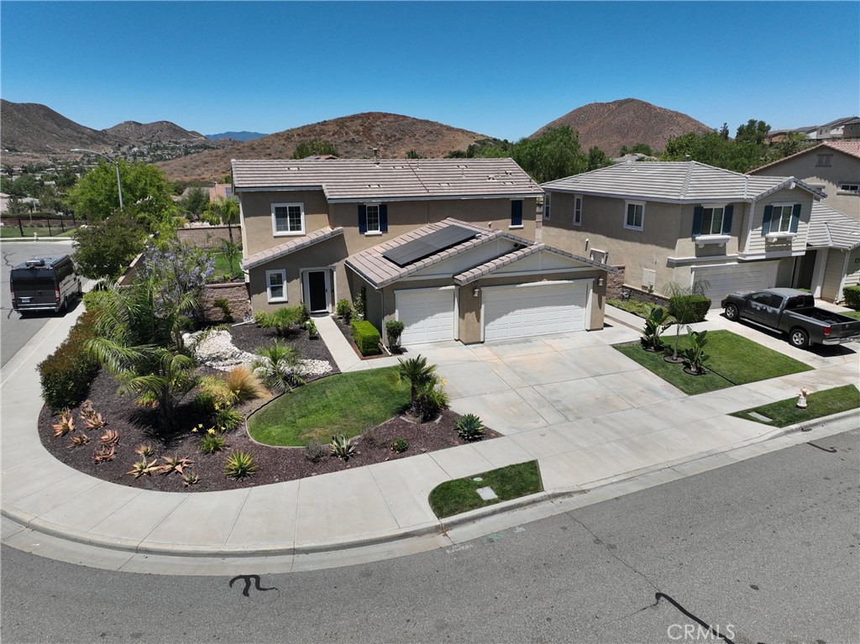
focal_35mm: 24
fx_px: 596
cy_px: 322
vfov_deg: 56.8
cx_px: 430
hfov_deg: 71.6
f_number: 2.8
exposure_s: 1/2500
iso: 100
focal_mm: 12.29
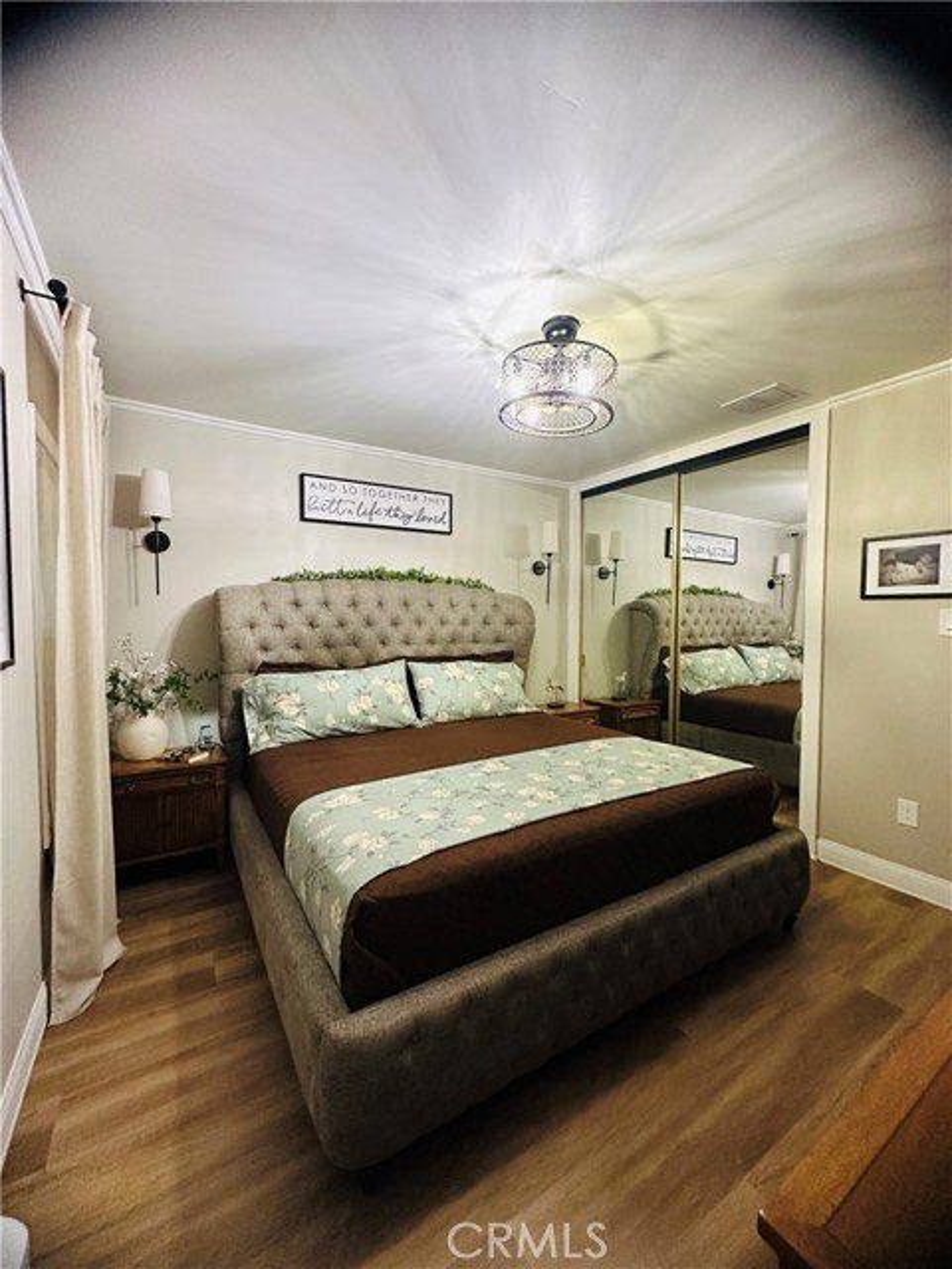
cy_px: 634
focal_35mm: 14
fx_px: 513
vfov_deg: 102.1
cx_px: 476
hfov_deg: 85.7
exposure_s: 1/60
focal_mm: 2.22
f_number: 2.2
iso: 640
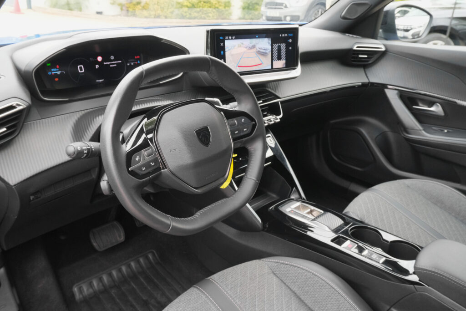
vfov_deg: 43.6
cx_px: 233
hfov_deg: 61.9
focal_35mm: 30
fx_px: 388
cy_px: 156
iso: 2500
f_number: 9
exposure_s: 1/100
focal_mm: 19.7
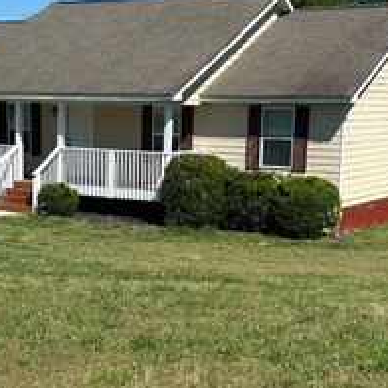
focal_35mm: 72
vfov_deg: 23.7
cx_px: 152
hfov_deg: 23.9
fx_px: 913
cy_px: 302
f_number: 1.78
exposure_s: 1/4762
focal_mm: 6.86
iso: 80
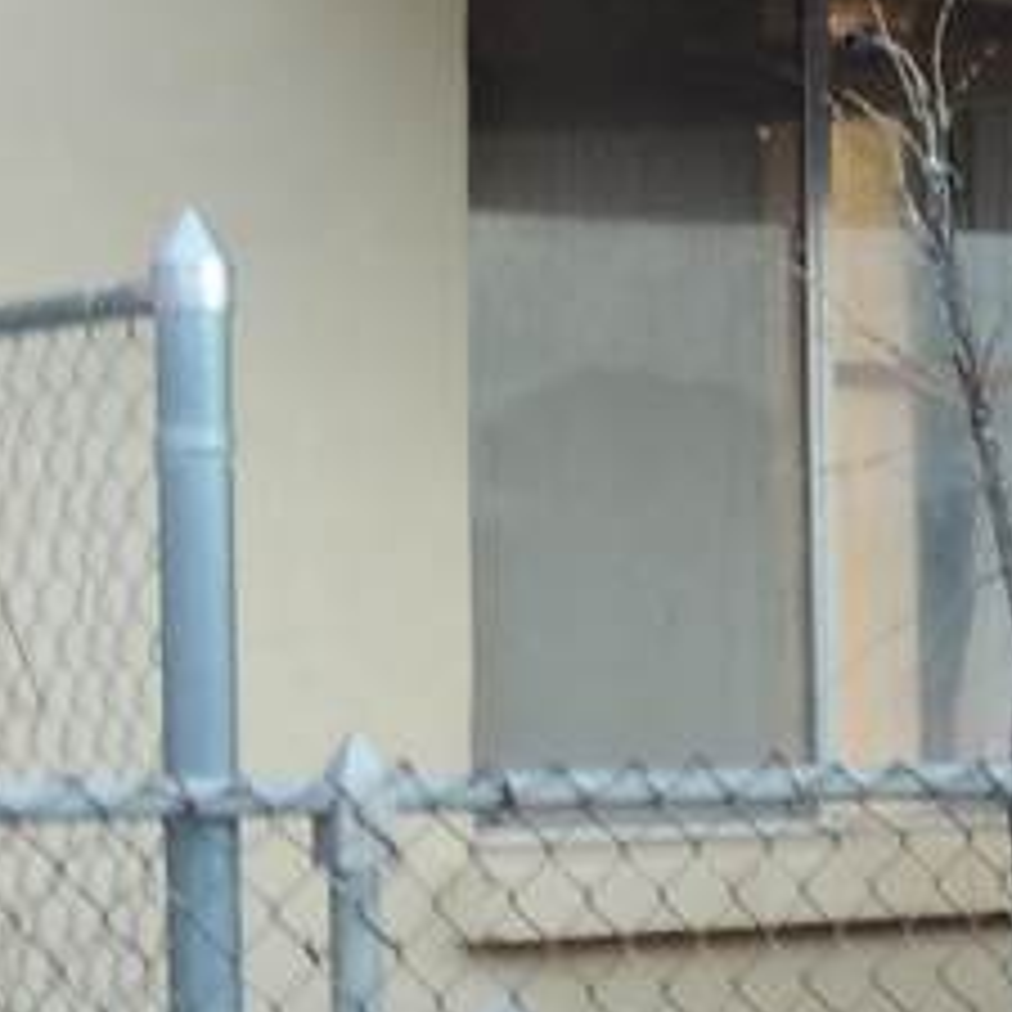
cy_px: 625
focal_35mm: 141
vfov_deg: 12.4
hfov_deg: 11.5
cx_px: 1835
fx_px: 4664
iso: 400
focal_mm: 4.9
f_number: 3.1
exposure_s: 1/10
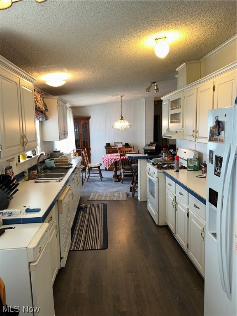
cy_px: 158
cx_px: 118
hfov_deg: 53.1
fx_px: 237
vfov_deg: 67.3
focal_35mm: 26
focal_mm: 5.7
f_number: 1.5
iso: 32
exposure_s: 1/38
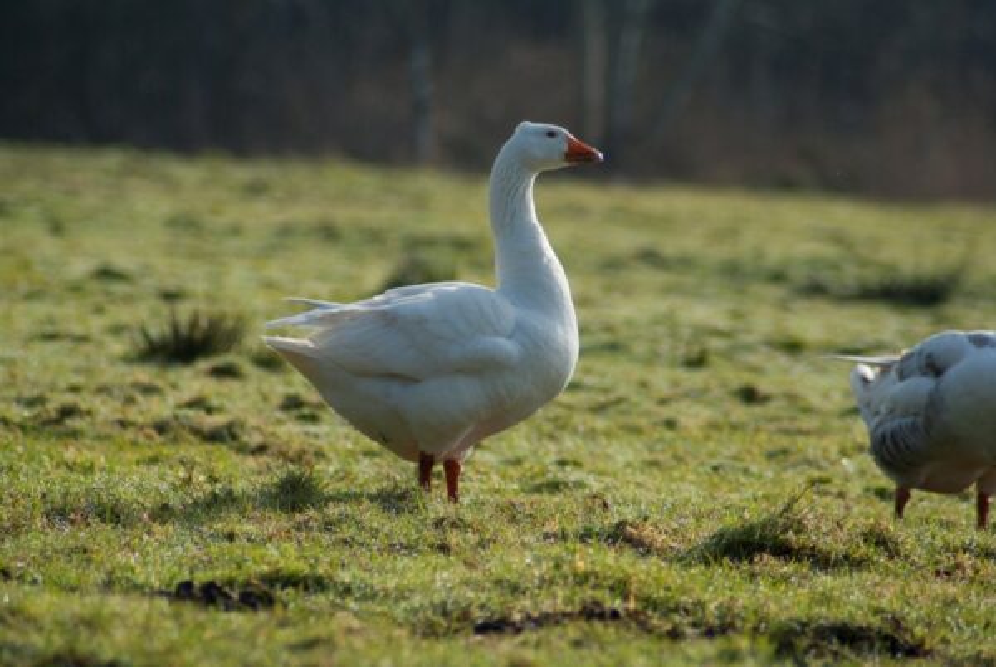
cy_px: 334
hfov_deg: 4.6
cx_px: 498
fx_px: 12468
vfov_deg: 3.1
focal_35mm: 450
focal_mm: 300
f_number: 7.1
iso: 100
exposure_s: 1/800
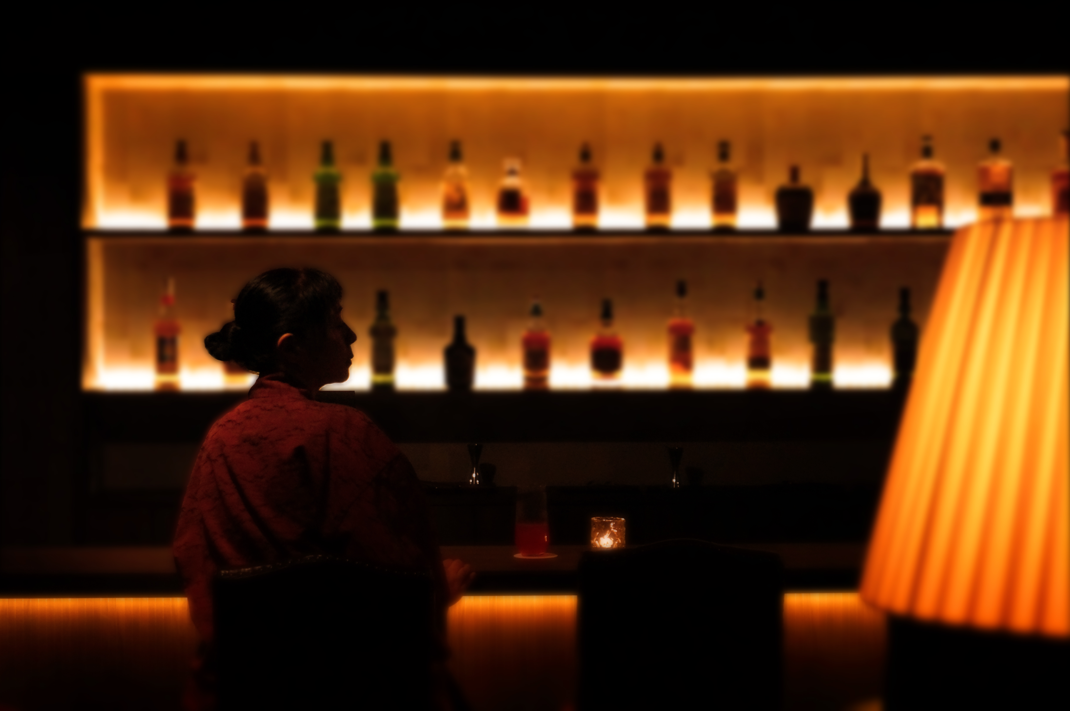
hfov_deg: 31.9
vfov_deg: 21.5
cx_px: 535
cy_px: 356
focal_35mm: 63
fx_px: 1870
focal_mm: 42
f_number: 5.6
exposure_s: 1/80
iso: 3200
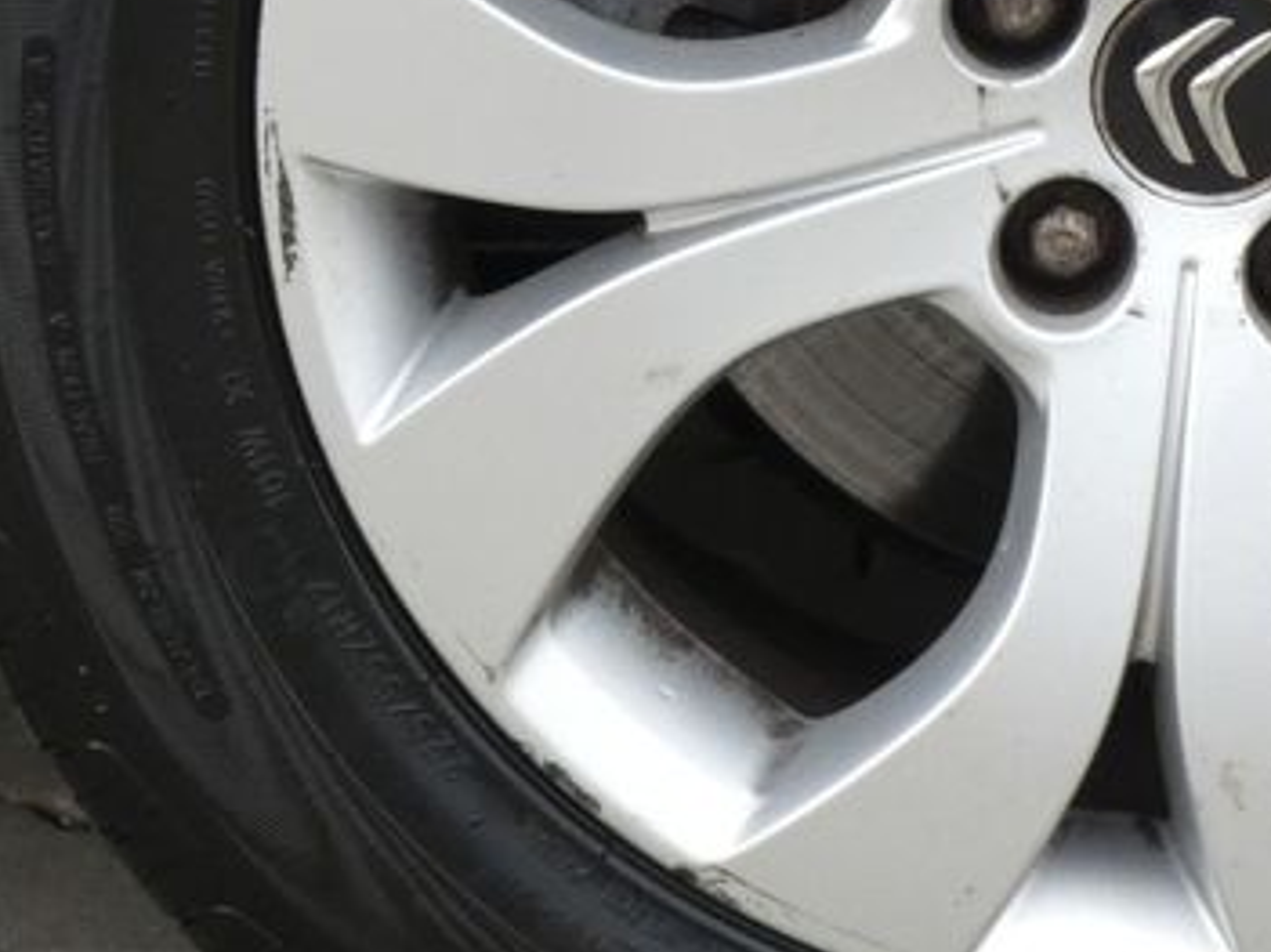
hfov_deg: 13.5
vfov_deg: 10.1
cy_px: 0
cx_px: 1007
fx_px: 5359
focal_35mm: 146
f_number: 5.6
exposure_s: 1/80
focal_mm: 9
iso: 250
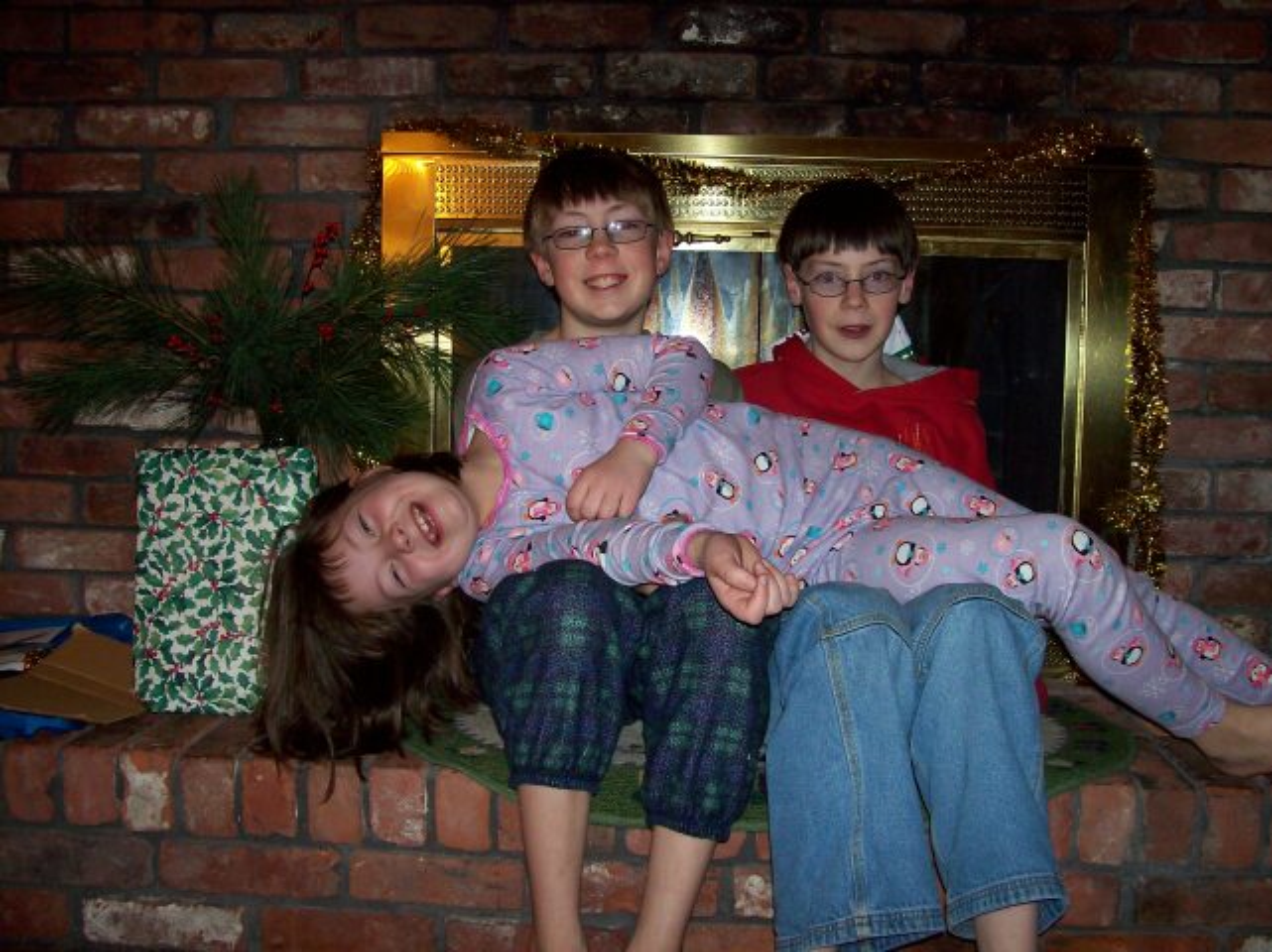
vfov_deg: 39.6
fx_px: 1322
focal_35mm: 36
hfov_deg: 51.4
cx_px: 636
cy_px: 476
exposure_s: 1/45.3
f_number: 2.7
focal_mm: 6
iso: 80
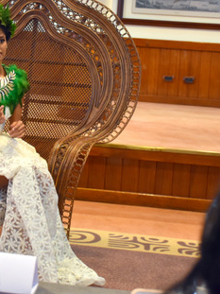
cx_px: 44
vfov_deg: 22.0
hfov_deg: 16.5
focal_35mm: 89
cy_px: 106
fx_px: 755
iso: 1250
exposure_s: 1/60
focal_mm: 32
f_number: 4
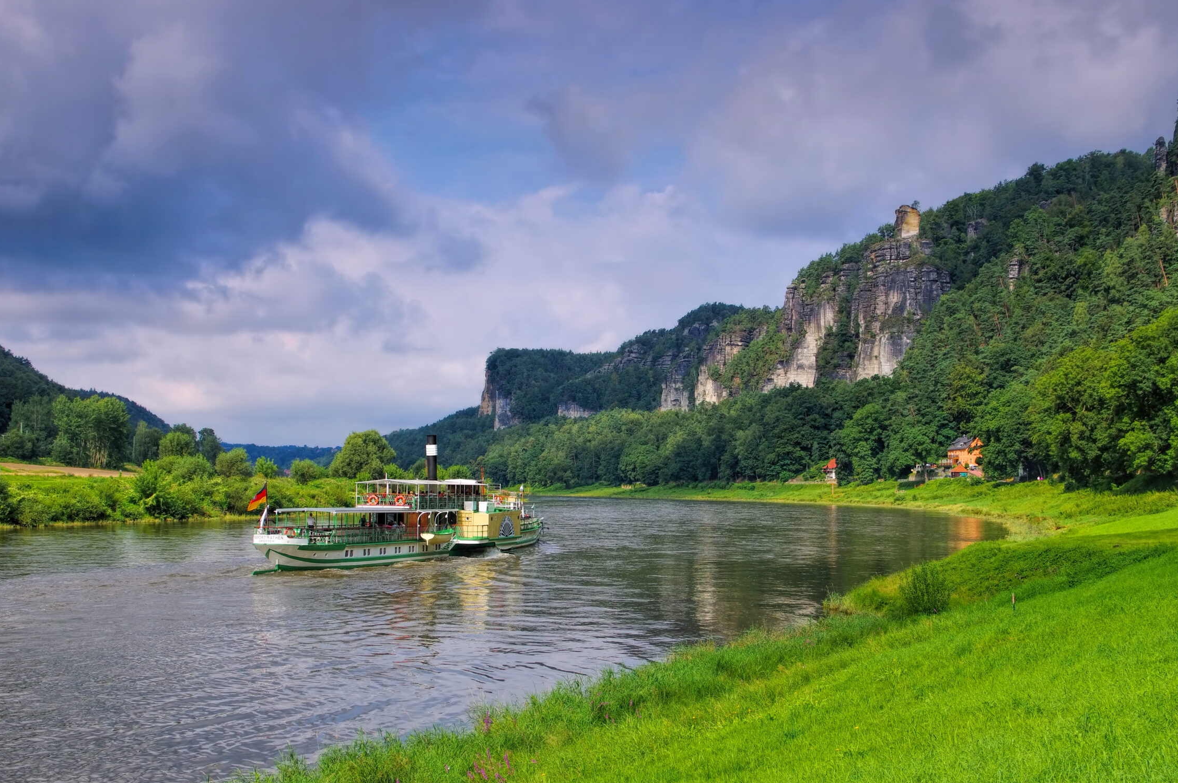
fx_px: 1373
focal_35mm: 42
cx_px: 583
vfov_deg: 31.8
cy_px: 424
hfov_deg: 46.4
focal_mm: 25
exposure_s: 1/350
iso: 200
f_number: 9.5
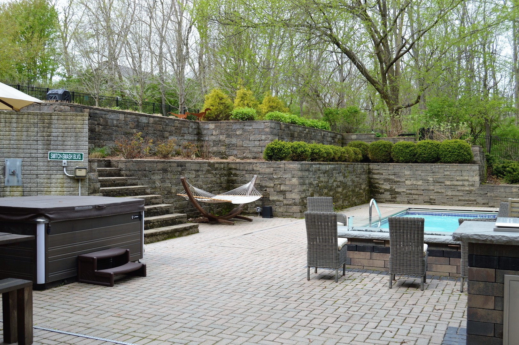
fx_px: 562
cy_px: 172
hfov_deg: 49.6
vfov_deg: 34.2
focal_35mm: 39
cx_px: 260
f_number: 6.3
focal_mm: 26
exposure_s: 1/200
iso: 100
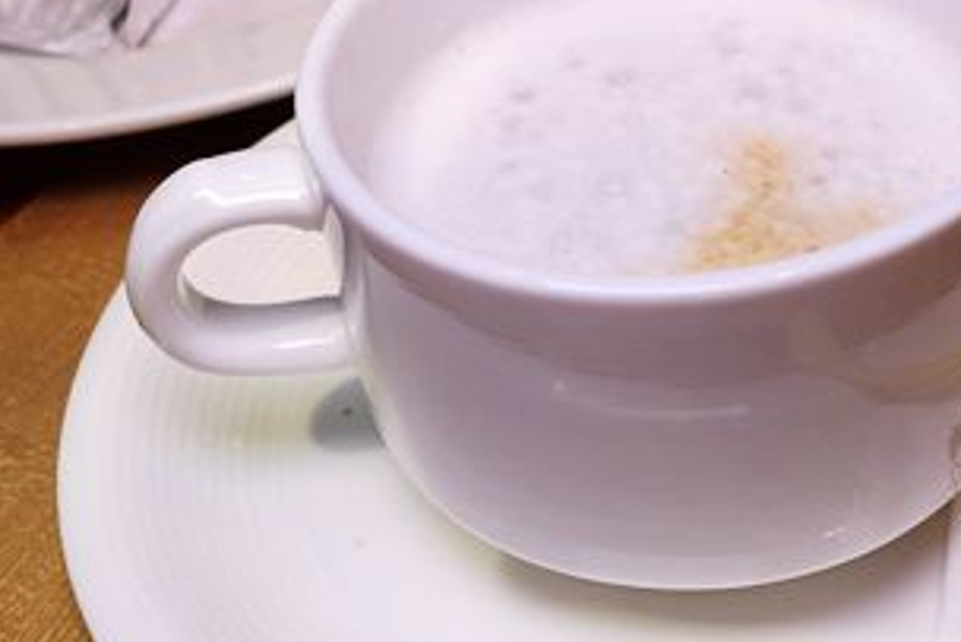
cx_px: 566
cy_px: 251
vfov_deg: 21.9
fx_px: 1656
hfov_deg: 32.3
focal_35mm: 62
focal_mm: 10.6
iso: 125
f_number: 4
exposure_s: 1/200
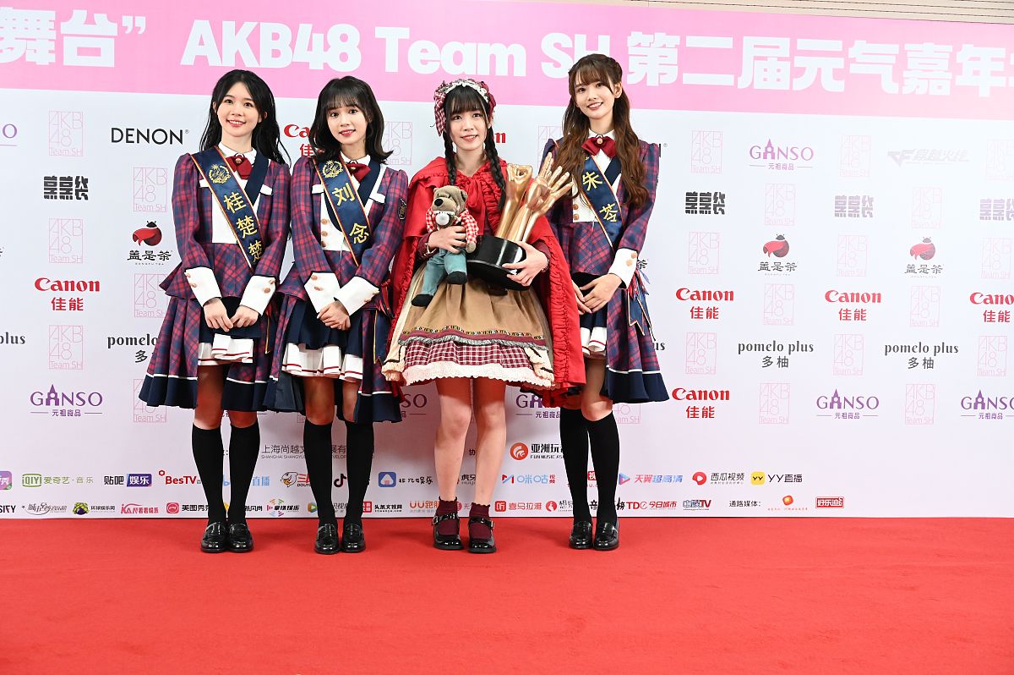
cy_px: 338
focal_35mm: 42
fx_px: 1182
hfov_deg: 46.4
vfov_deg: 31.8
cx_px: 507
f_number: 5
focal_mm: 42
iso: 5000
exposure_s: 1/200
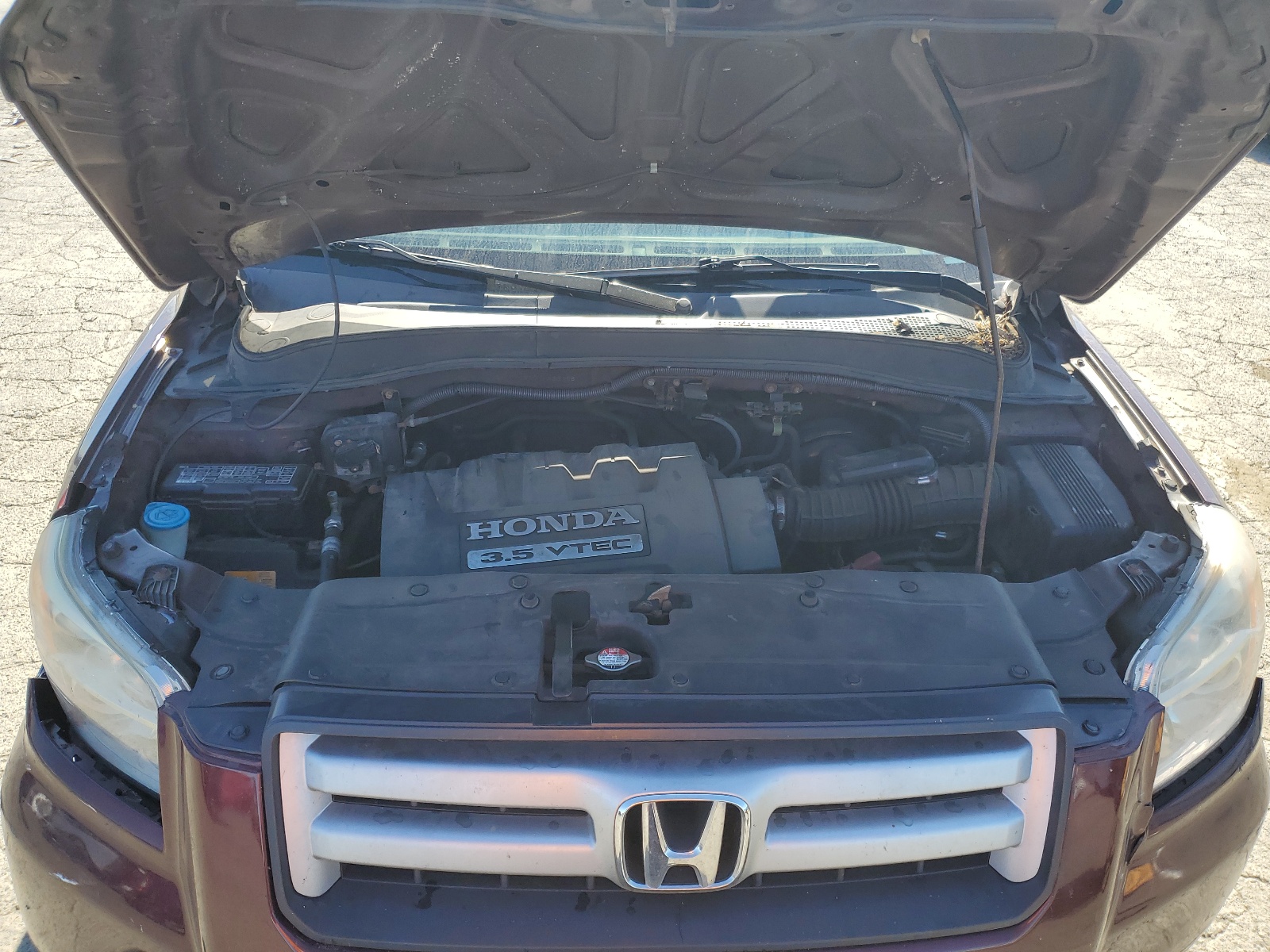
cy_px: 476
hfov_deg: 67.3
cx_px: 635
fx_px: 954
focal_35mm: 26
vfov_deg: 53.1
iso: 50
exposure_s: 1/833
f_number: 1.5
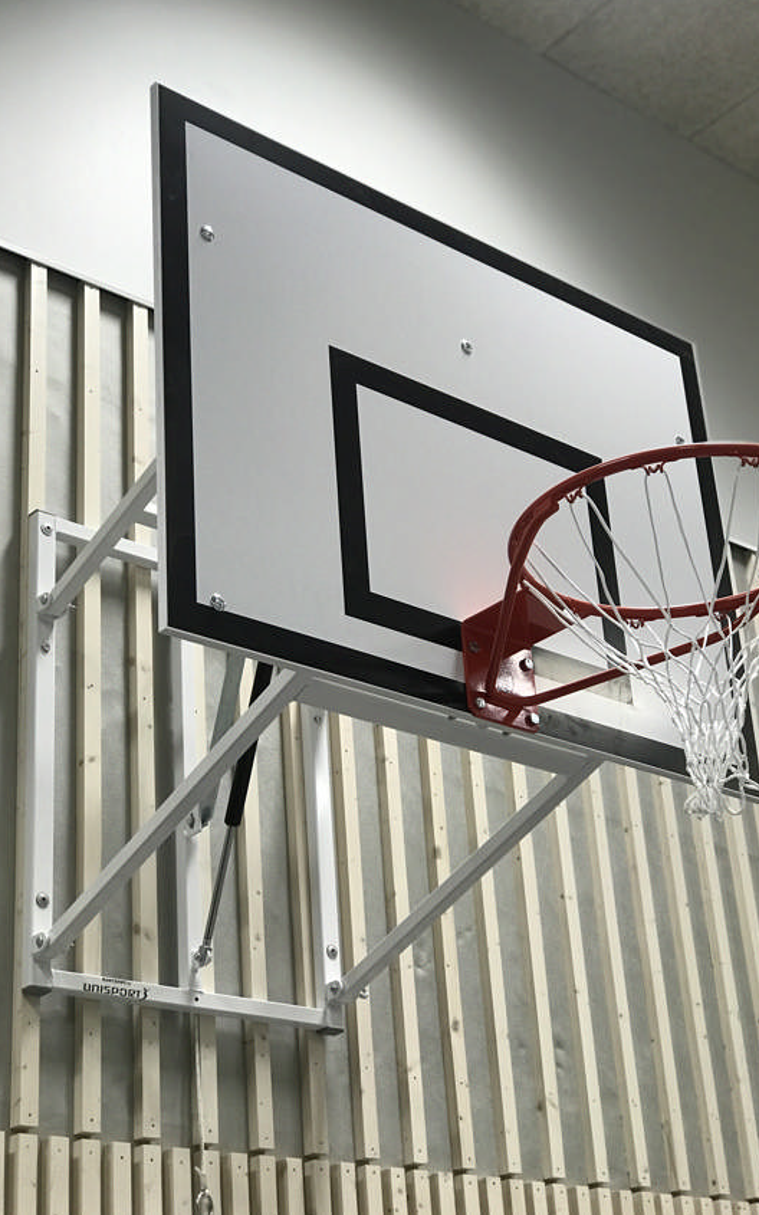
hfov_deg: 21.3
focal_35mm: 61
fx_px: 2019
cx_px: 420
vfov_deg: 33.5
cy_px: 606
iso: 80
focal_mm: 6.6
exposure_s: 1/52
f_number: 2.8
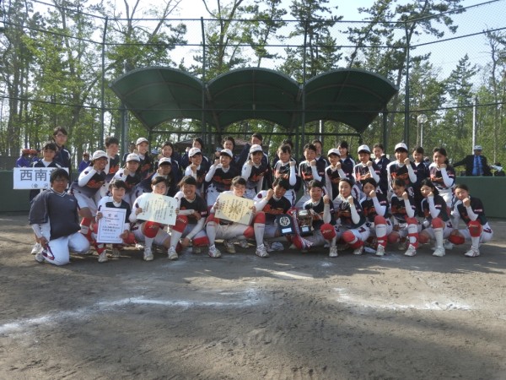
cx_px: 253
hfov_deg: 55.4
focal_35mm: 33
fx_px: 482
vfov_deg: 42.9
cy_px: 190
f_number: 3.6
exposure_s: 1/400
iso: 100
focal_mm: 5.9
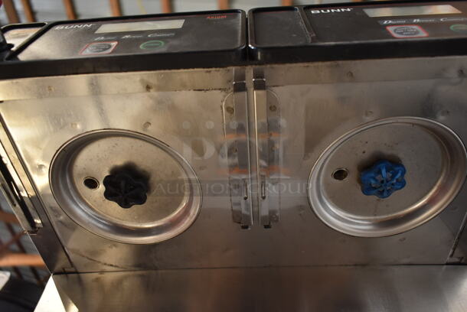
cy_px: 156
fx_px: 390
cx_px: 234
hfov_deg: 61.9
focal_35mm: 30
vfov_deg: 43.7
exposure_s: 1/30
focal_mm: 20
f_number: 3.5
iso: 1000
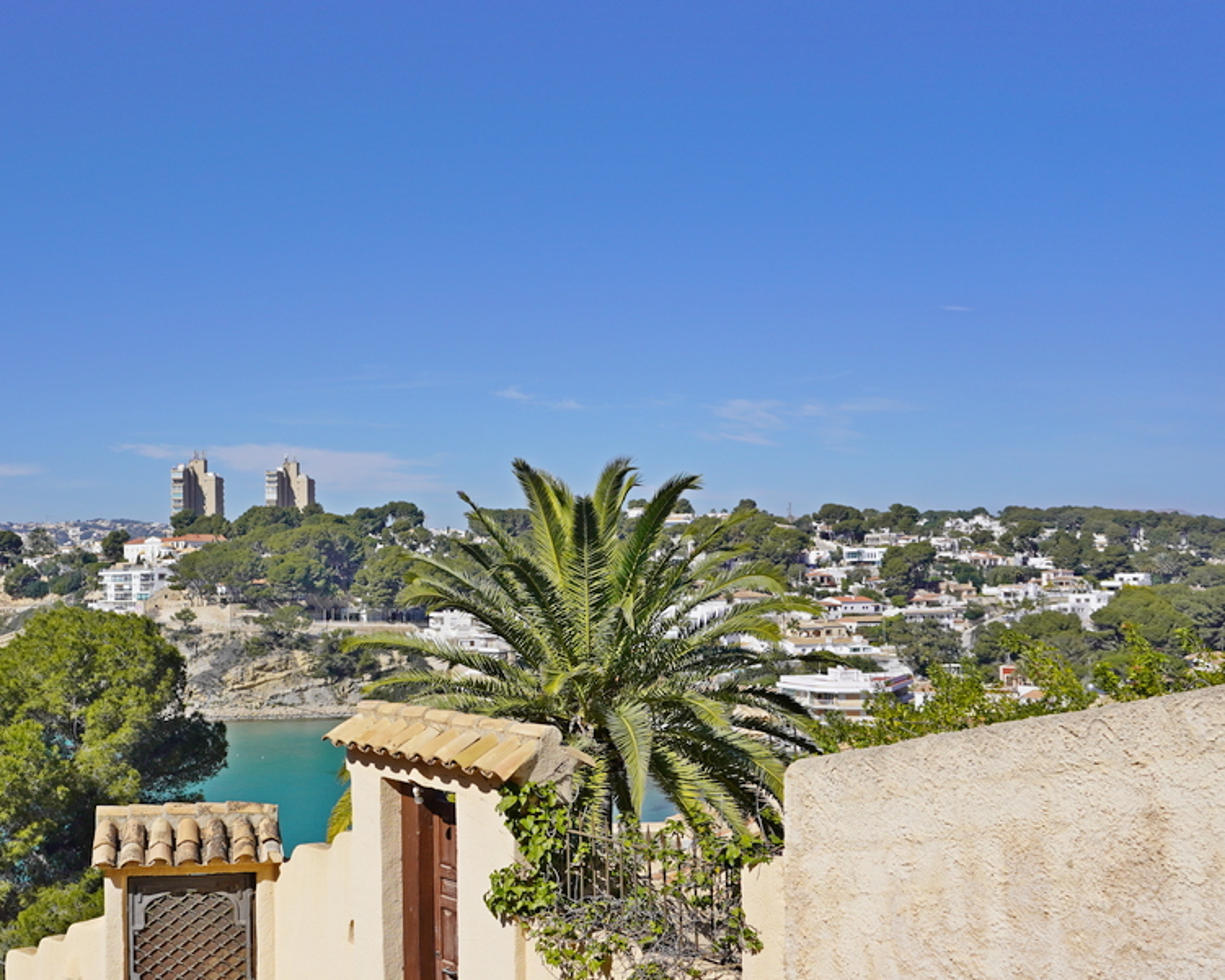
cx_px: 318
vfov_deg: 41.1
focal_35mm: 36
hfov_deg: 48.5
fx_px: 1305
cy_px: 545
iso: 100
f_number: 5
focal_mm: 16
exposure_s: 1/1250
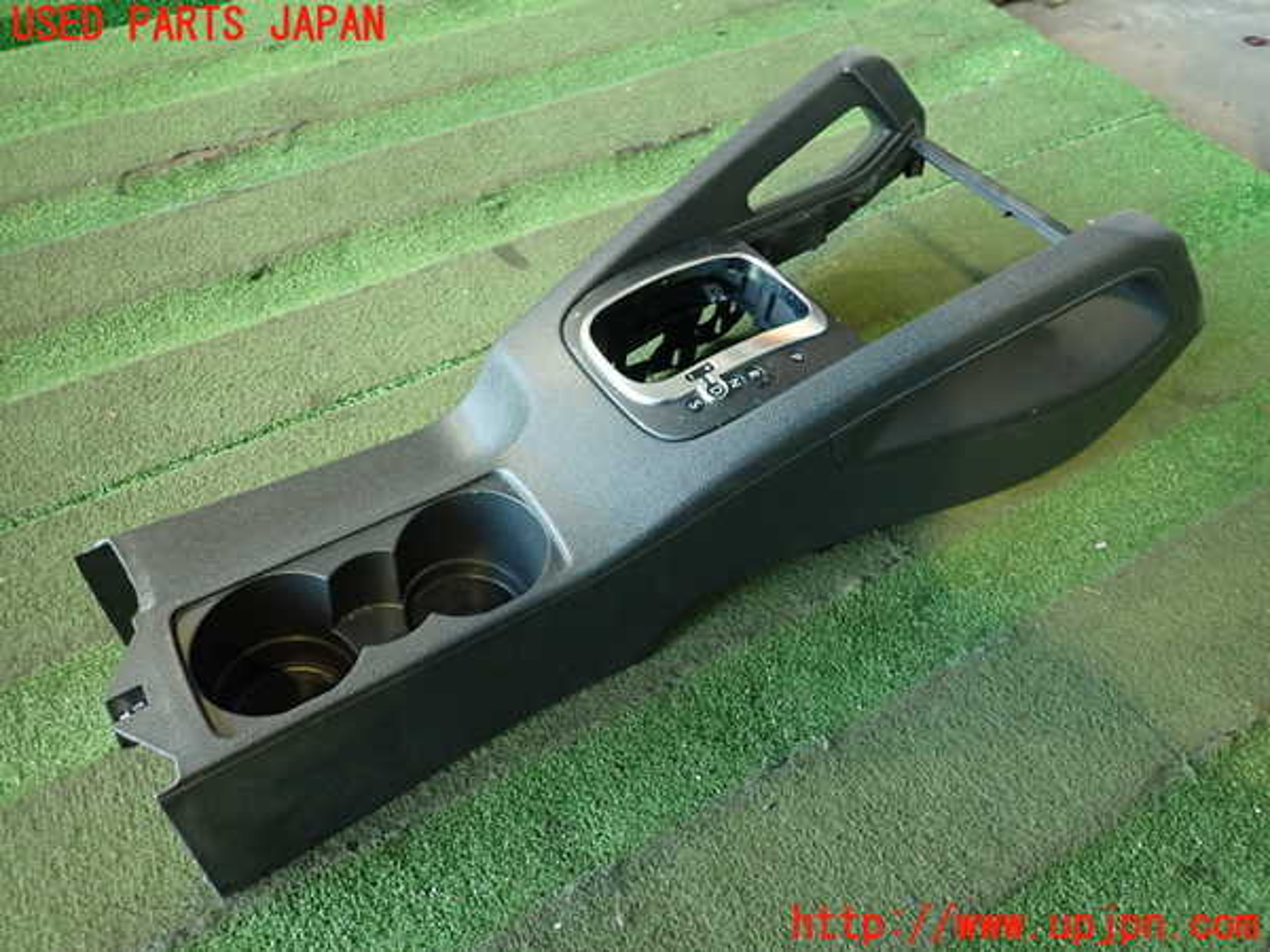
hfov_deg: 69.4
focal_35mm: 25
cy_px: 476
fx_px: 917
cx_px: 635
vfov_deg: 54.9
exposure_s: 1/30
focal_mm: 4.5
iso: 400
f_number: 2
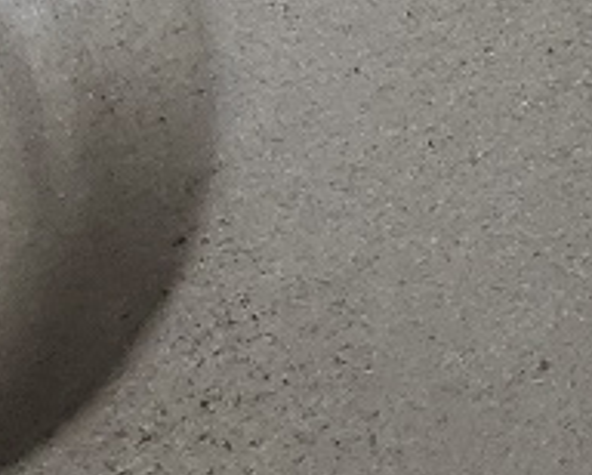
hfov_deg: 8.4
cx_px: 1391
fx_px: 3701
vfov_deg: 7.1
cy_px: -426
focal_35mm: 211
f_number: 1.5
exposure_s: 1/175
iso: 50
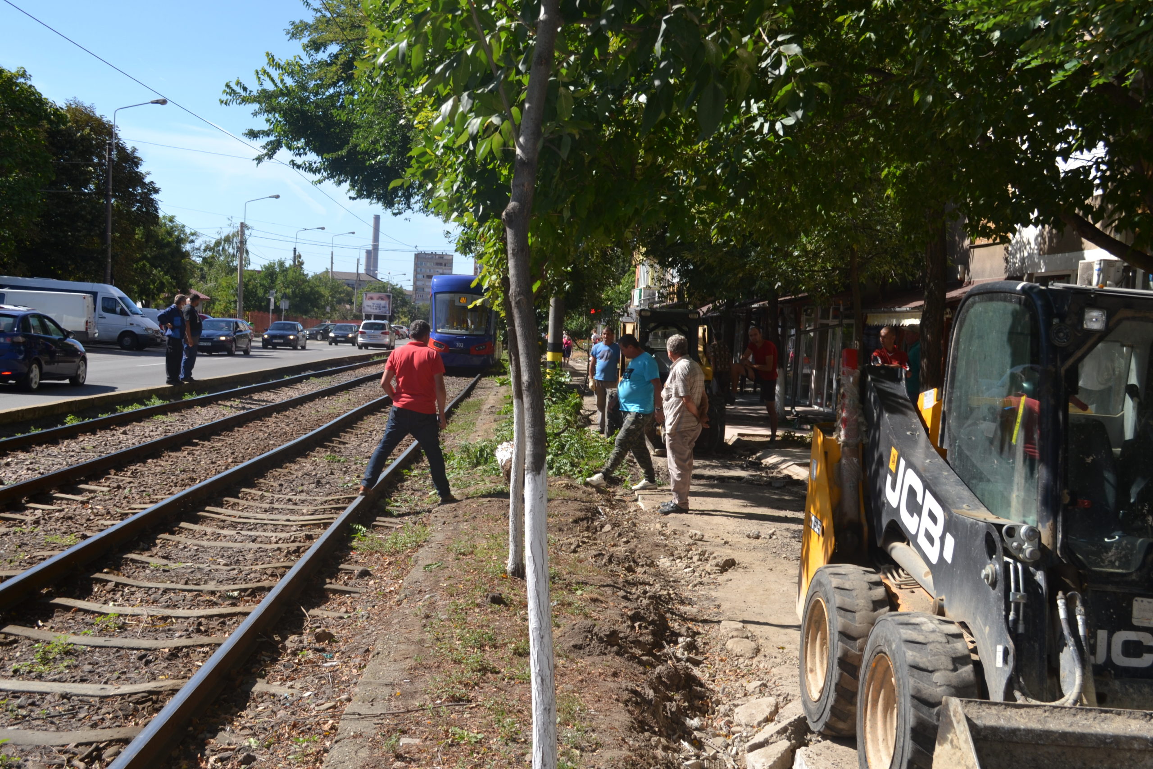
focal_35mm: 39
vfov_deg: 34.2
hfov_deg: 49.6
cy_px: 384
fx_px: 1249
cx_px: 576
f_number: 6.3
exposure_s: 1/200
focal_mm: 26
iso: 100
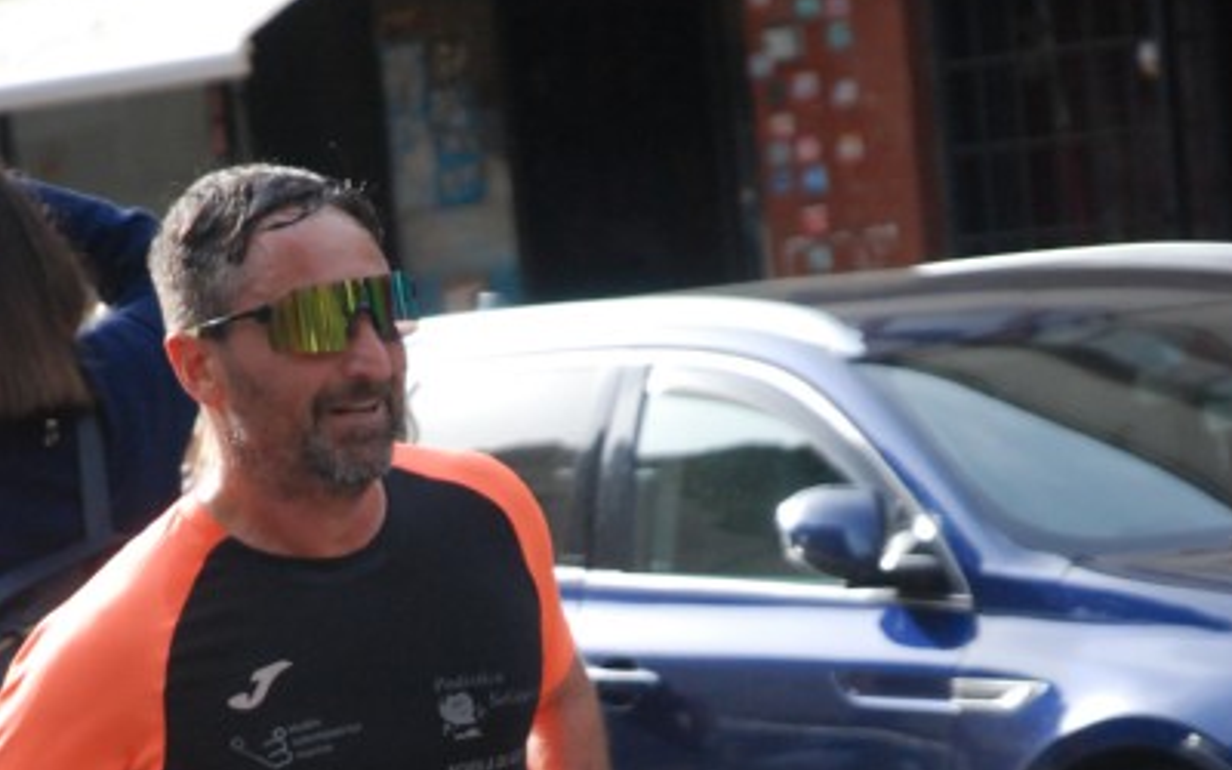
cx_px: 618
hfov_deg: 7.6
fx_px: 9267
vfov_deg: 4.7
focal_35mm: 276
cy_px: 832
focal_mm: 120
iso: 1000
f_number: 5.6
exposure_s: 1/640
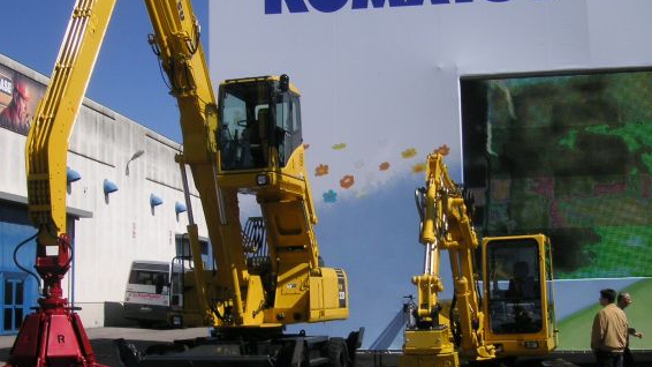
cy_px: 157
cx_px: 230
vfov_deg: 21.0
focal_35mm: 57
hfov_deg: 36.3
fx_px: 985
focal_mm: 6.1
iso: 50
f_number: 6.7
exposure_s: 1/1000
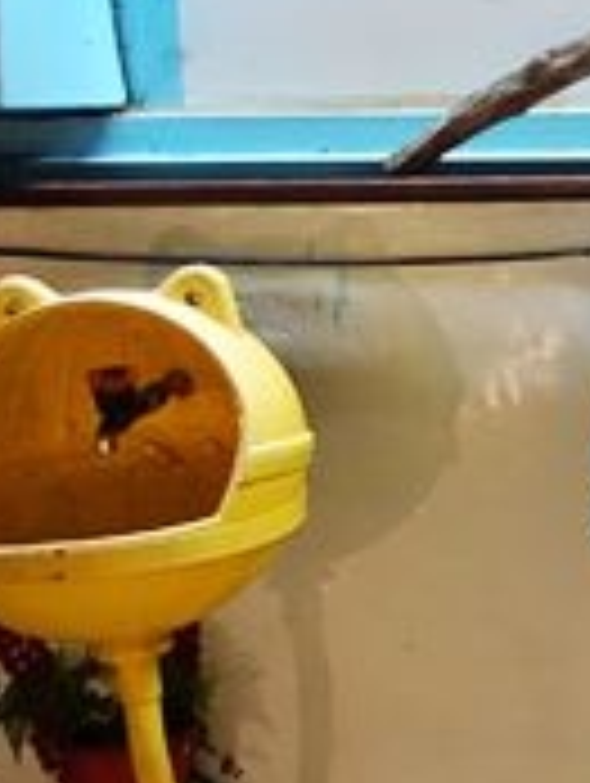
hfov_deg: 13.8
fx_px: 1950
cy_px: 191
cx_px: 1288
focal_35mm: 86
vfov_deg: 22.5
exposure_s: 1/30
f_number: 1.8
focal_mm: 8.8
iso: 800
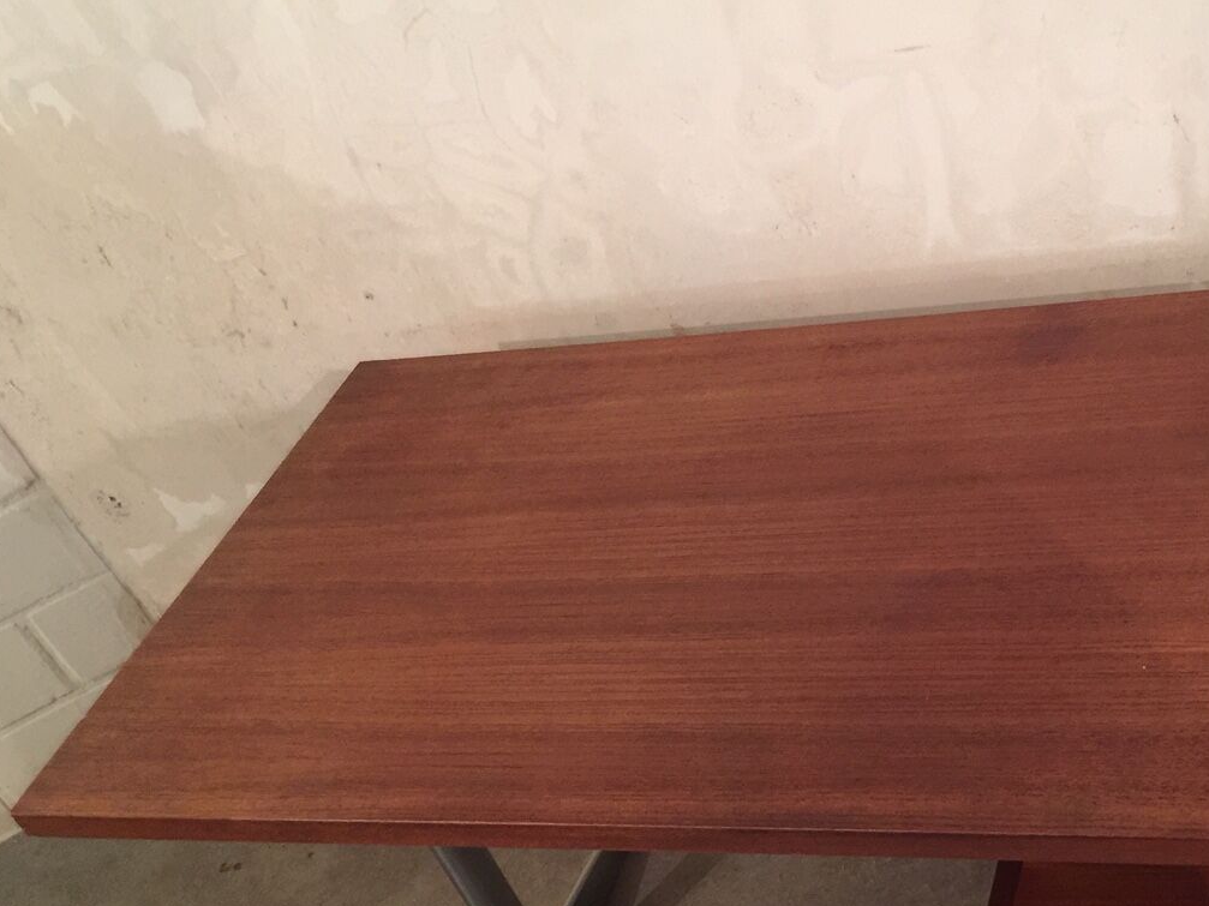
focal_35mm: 47
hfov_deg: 39.4
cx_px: 894
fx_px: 1641
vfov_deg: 30.3
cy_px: 695
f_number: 2.2
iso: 125
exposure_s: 1/10
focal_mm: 4.15
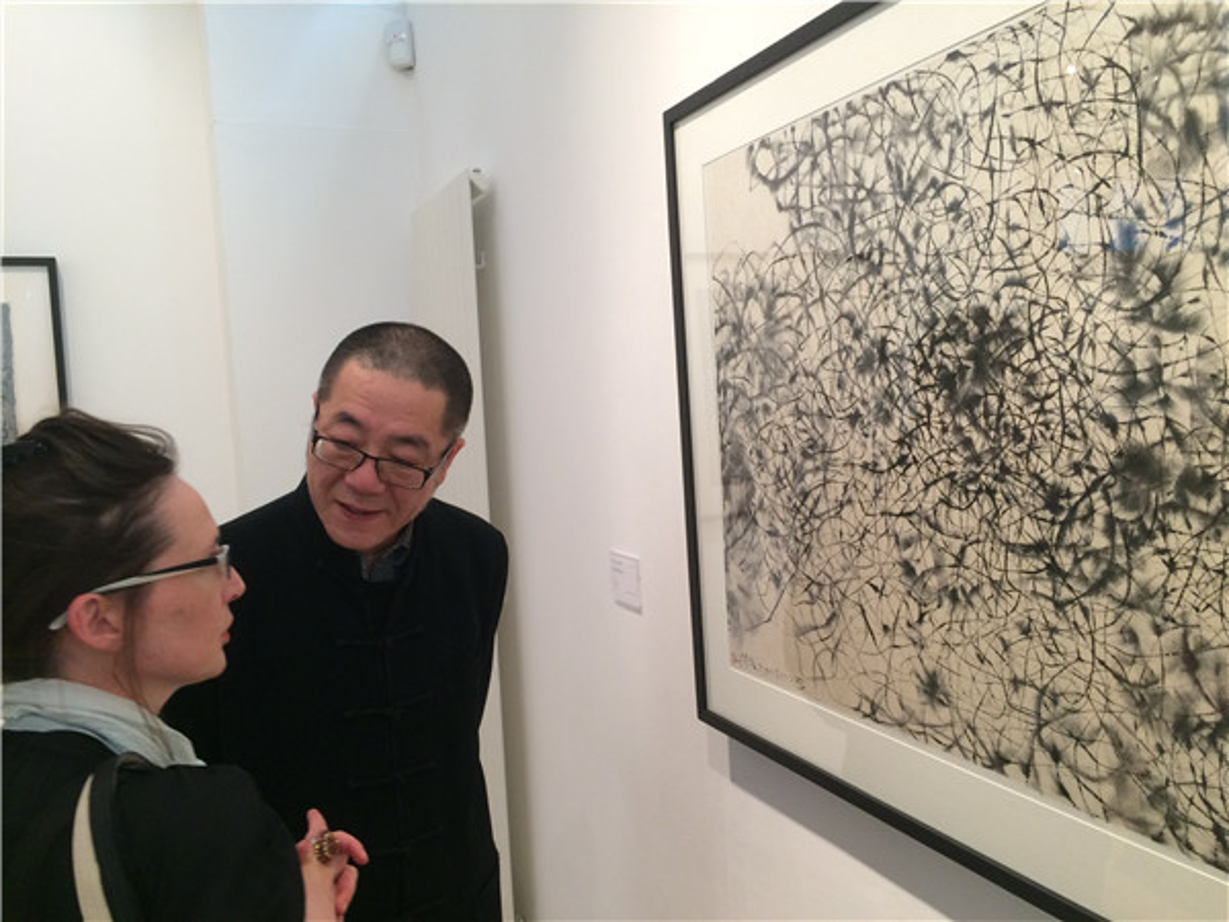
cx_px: 614
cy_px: 461
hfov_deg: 61.7
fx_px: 1030
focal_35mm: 29
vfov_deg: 48.2
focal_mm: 4.15
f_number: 2.2
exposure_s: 1/30
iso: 80
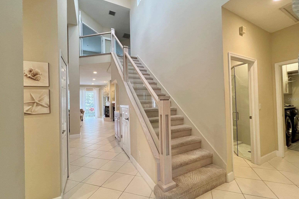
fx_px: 116
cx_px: 151
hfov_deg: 104.2
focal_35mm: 14
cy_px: 99
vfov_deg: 81.2
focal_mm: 1.57
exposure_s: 1/120
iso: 200
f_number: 1.8
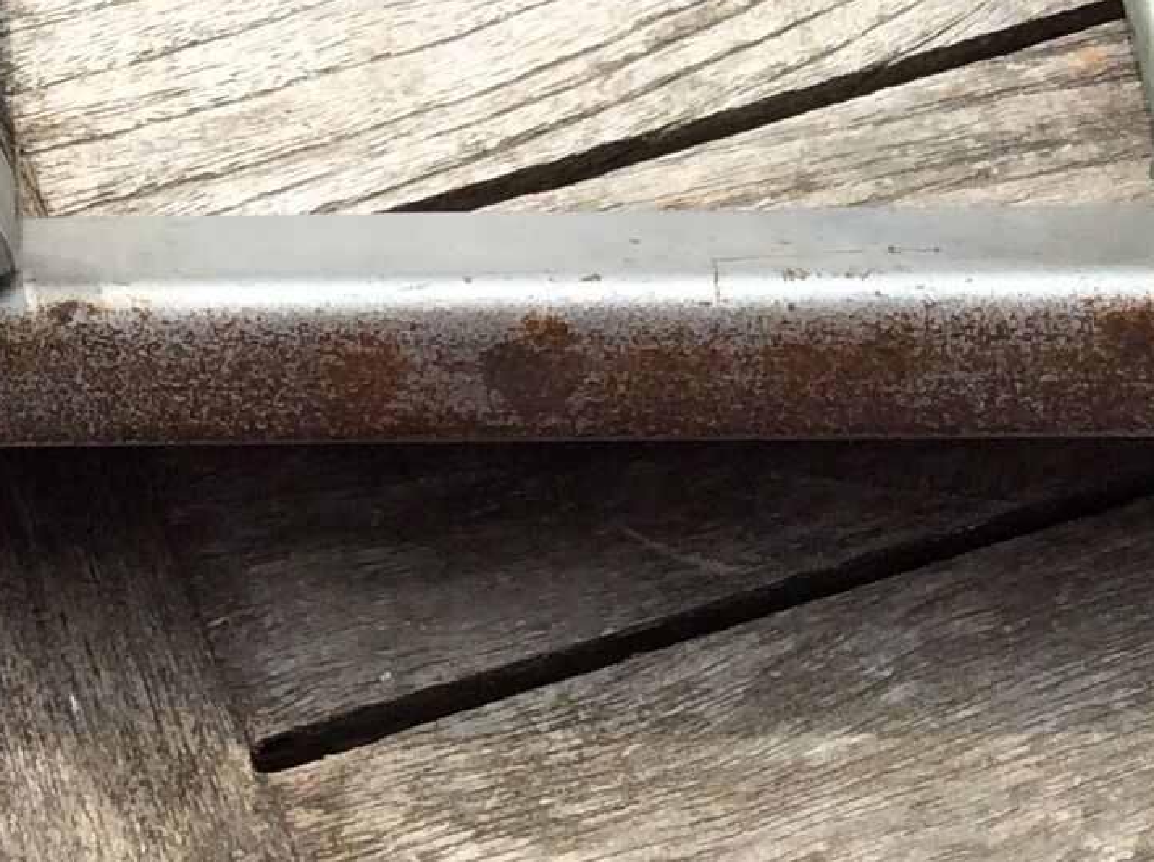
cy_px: 203
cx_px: 61
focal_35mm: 116
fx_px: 3861
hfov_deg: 16.7
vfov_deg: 12.7
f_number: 2.4
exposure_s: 1/1121
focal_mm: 3.3
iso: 32
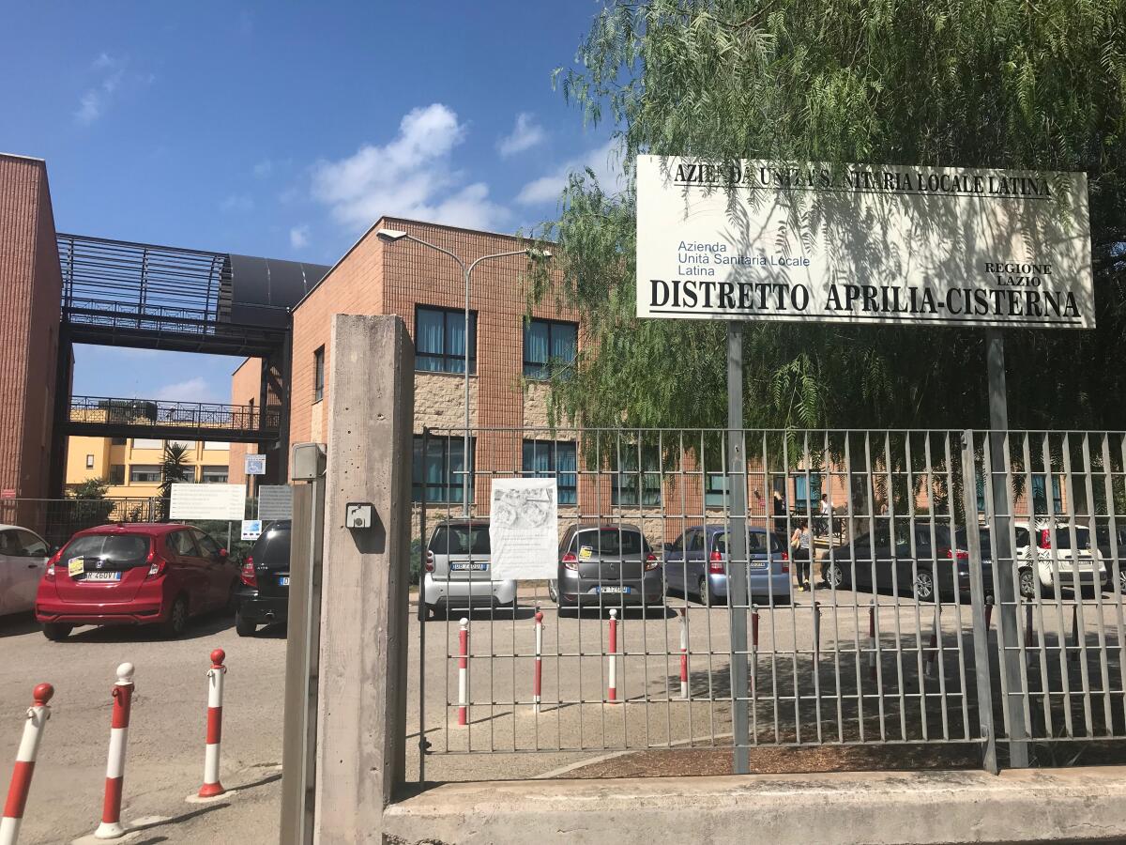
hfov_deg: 63.4
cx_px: 563
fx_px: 911
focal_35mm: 28
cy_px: 422
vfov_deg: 49.7
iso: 20
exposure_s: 1/3425
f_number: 1.8
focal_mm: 3.99
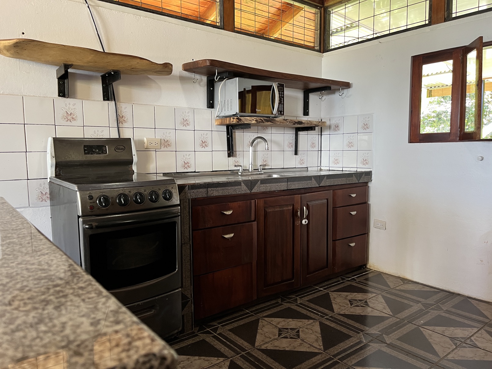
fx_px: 370
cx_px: 246
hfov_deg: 67.3
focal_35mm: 26
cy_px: 184
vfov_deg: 53.1
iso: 200
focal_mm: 5.1
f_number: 1.6
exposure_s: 1/60
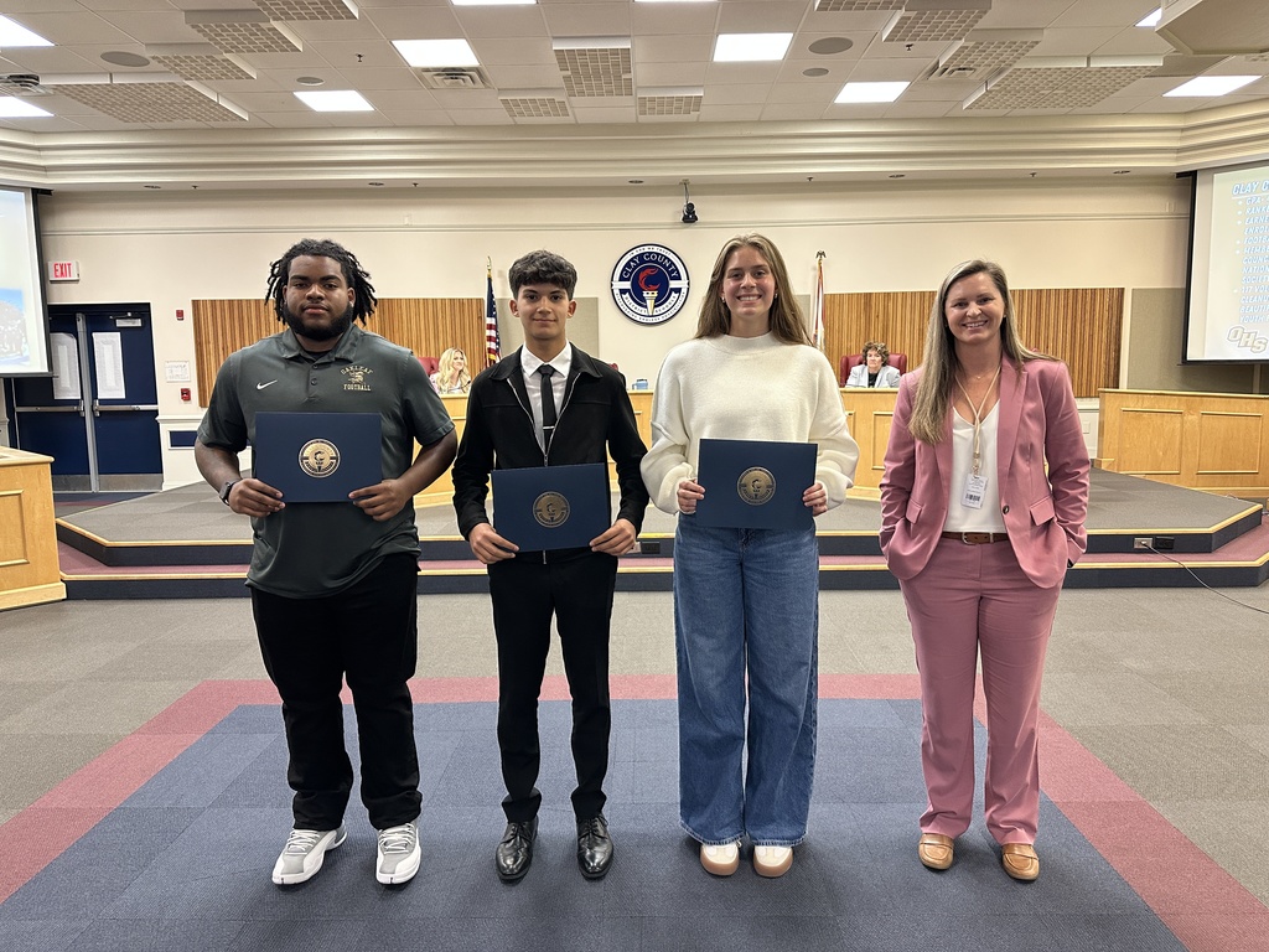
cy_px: 476
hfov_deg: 71.6
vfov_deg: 56.8
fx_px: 880
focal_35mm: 24
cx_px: 634
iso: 250
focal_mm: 6.86
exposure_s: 1/60
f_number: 1.78
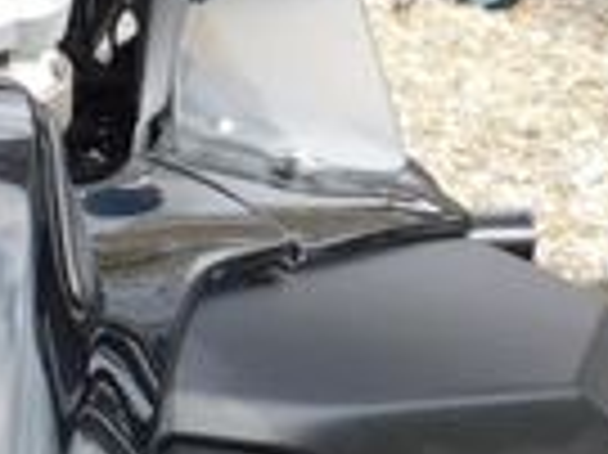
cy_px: 688
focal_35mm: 142
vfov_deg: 10.1
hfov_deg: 13.2
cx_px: -261
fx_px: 2492
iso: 125
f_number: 3.2
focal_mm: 5.3
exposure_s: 1/200
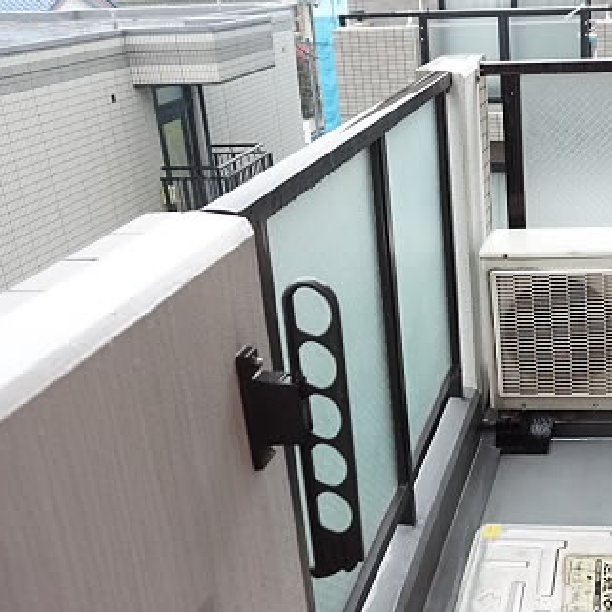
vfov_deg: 36.8
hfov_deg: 34.8
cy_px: 315
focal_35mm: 46
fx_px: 920
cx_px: 546
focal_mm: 16
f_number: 4
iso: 1250
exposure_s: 1/160
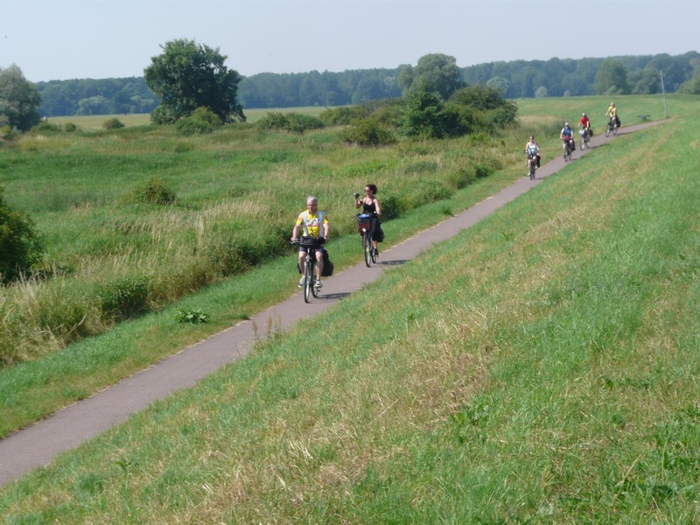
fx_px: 2103
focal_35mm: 104
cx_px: 350
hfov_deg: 18.9
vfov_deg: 14.2
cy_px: 262
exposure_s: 1/320
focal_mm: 17
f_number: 5.6
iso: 100
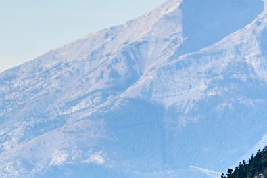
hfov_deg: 3.4
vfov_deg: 2.3
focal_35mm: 609
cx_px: 22
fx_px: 4518
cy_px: 255
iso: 500
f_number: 13
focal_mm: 110
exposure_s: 1/250
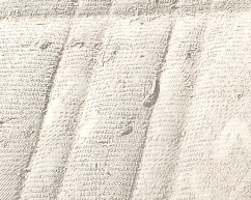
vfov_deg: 8.5
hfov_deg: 9.9
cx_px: 630
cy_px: -246
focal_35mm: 168
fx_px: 1247
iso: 50
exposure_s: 1/714
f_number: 1.5
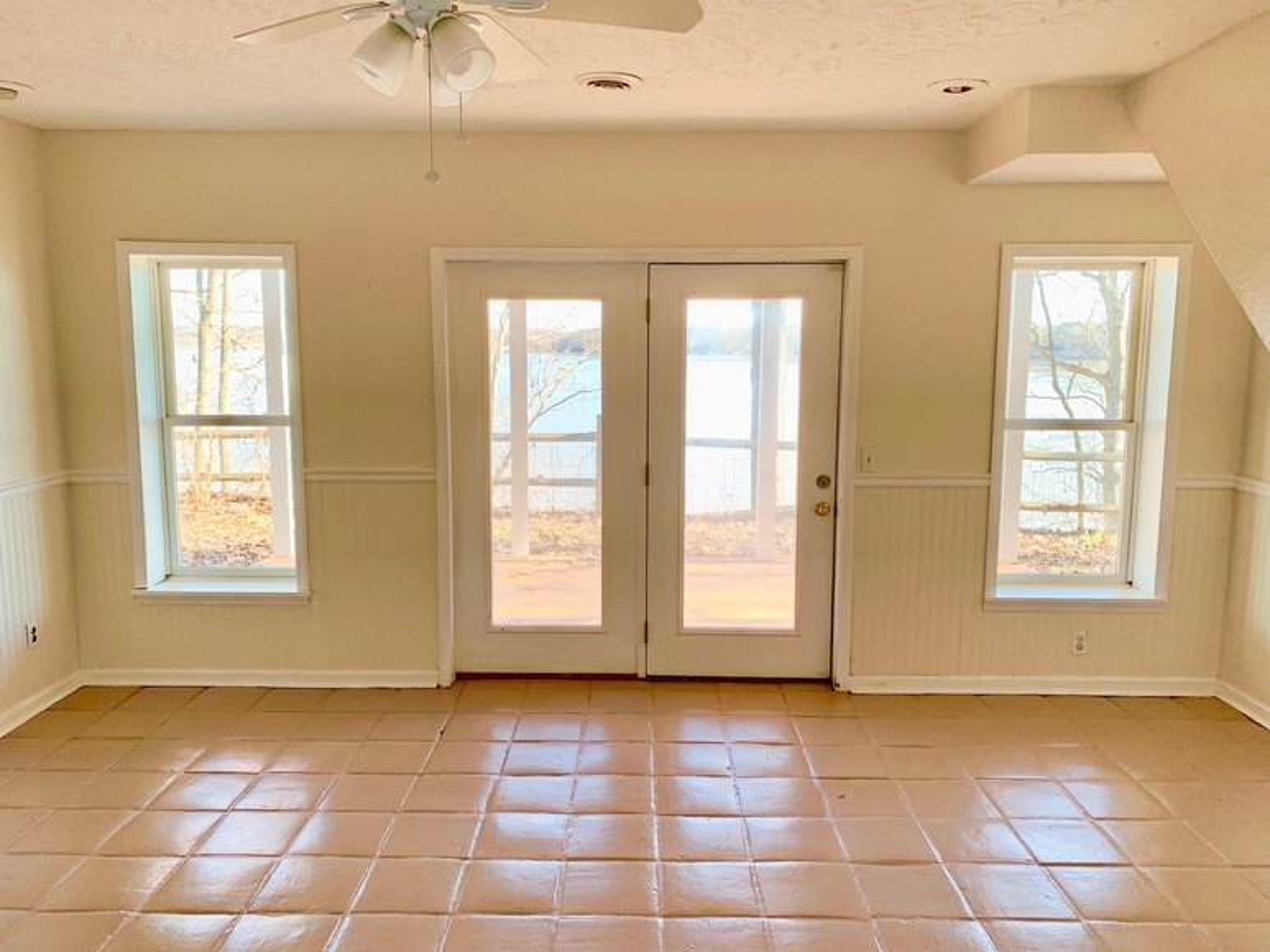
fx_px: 954
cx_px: 635
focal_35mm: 26
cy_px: 476
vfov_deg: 53.1
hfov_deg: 67.3
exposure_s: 1/121
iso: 50
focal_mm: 4.25
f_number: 1.8
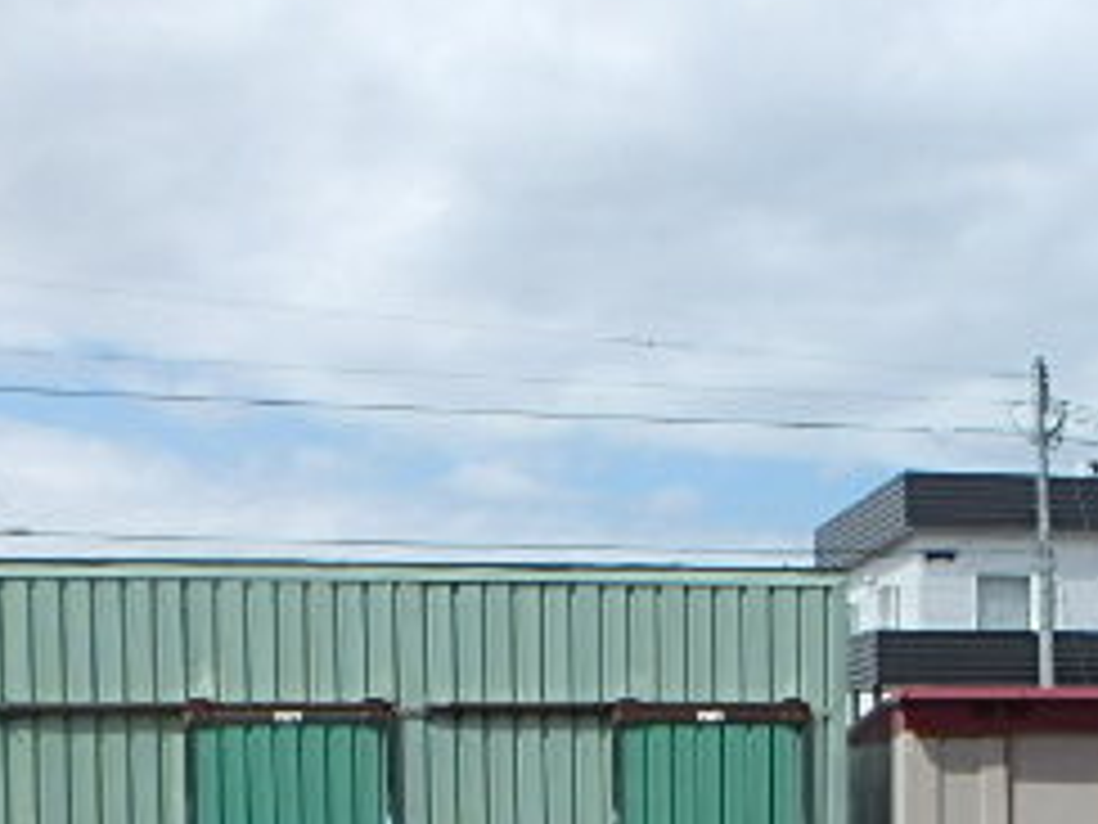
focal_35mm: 55
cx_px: 738
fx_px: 1745
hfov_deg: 34.6
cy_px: 937
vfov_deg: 24.5
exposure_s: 1/640
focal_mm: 3.7
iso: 125
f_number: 6
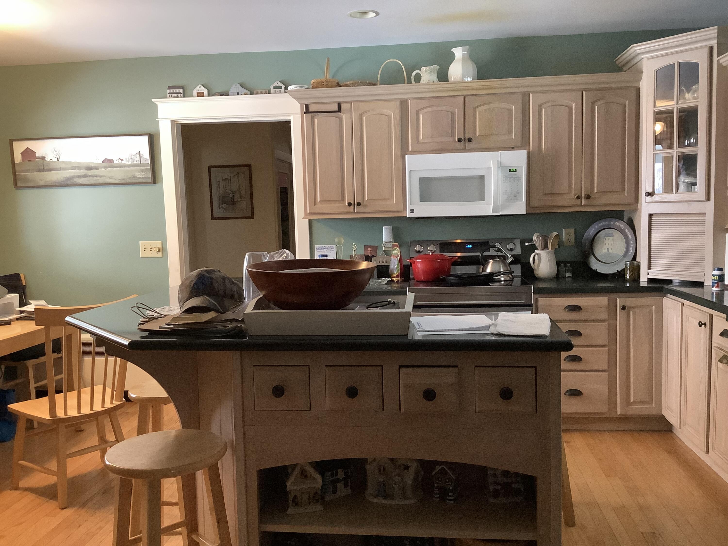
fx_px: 652
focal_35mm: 31
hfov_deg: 58.4
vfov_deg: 45.4
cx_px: 364
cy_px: 273
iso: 320
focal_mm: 3.3
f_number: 2.4
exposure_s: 1/33
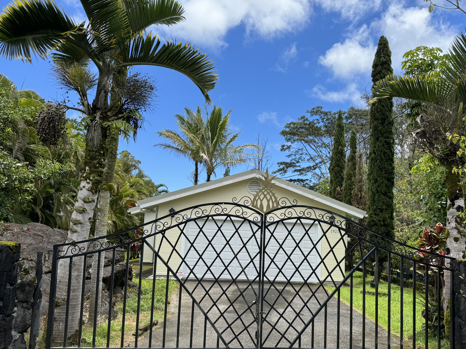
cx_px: 264
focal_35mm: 29
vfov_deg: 48.1
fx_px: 390
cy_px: 199
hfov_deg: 61.4
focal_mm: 6.86
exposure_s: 1/3247
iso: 80
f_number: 1.78
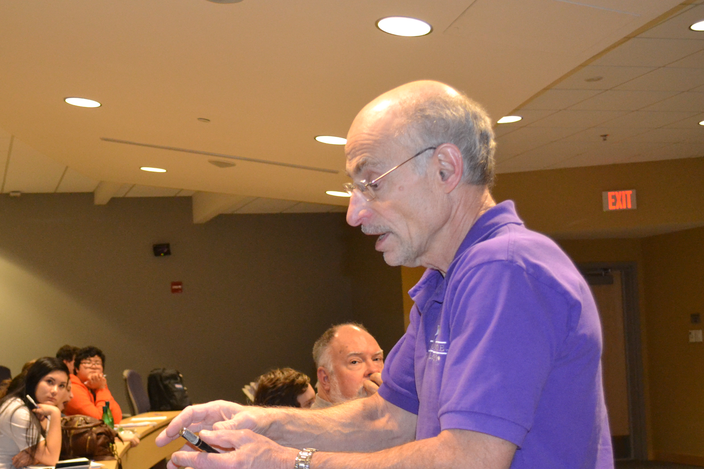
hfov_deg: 34.6
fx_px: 1115
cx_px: 220
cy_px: 315
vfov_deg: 23.7
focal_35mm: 57
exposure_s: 1/60
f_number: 4.2
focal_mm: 26
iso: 2000
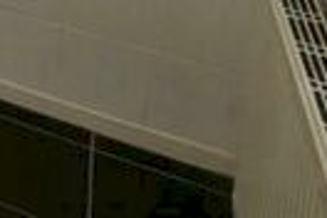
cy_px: -313
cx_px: -364
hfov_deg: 17.4
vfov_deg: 13.3
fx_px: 672
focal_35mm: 74
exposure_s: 1/125
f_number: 11
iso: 1250
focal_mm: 14
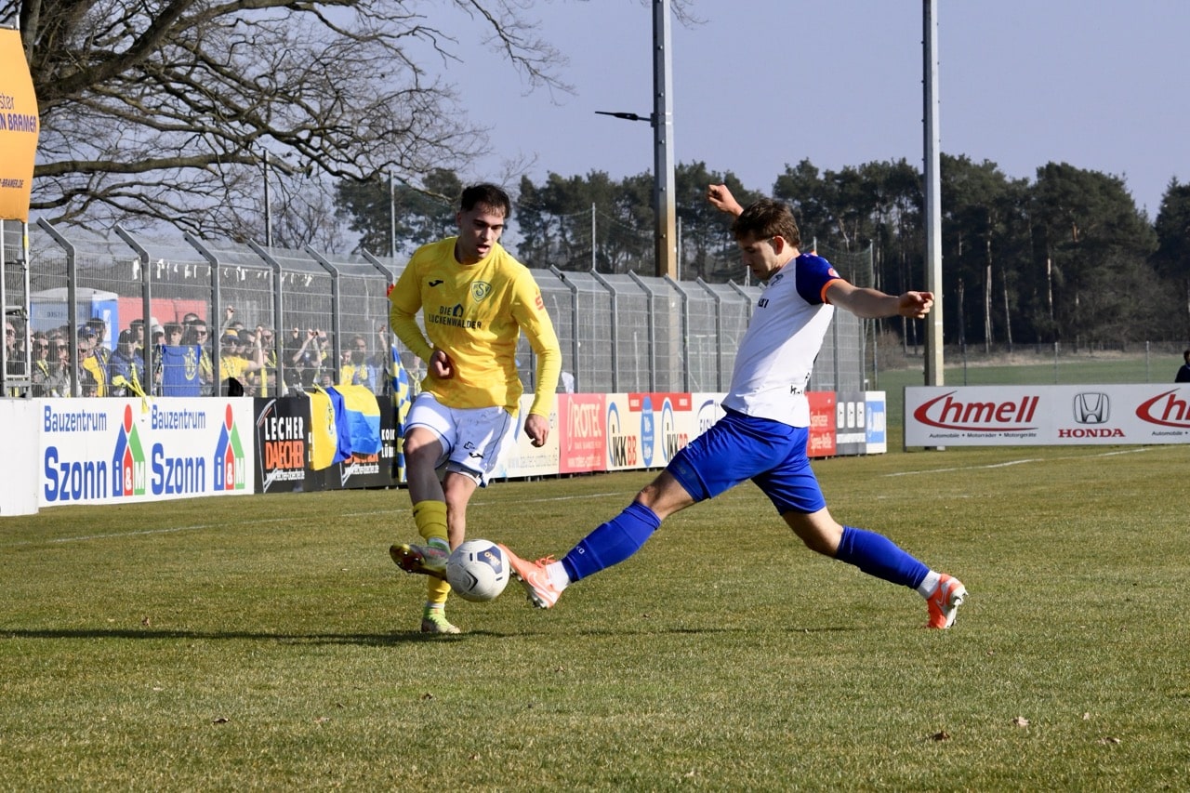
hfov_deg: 15.2
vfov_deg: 10.2
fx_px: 4462
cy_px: 396
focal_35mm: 135
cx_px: 595
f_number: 16
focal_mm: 135
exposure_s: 1/1600
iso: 2500
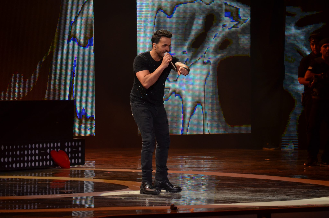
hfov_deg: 7.9
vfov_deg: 5.2
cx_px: 164
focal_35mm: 262
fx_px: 2394
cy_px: 109
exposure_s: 1/125
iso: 800
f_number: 5.3
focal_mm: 175
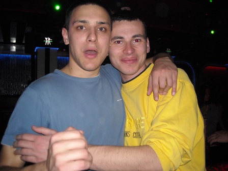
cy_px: 86
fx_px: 231
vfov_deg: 40.7
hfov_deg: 52.6
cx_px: 114
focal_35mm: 35
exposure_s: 1/60
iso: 200
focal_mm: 5.7
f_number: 2.8
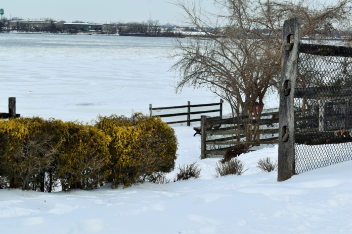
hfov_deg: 26.0
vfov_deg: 17.5
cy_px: 117
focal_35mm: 78
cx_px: 176
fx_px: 763
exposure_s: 1/320
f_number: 9
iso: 100
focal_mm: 52
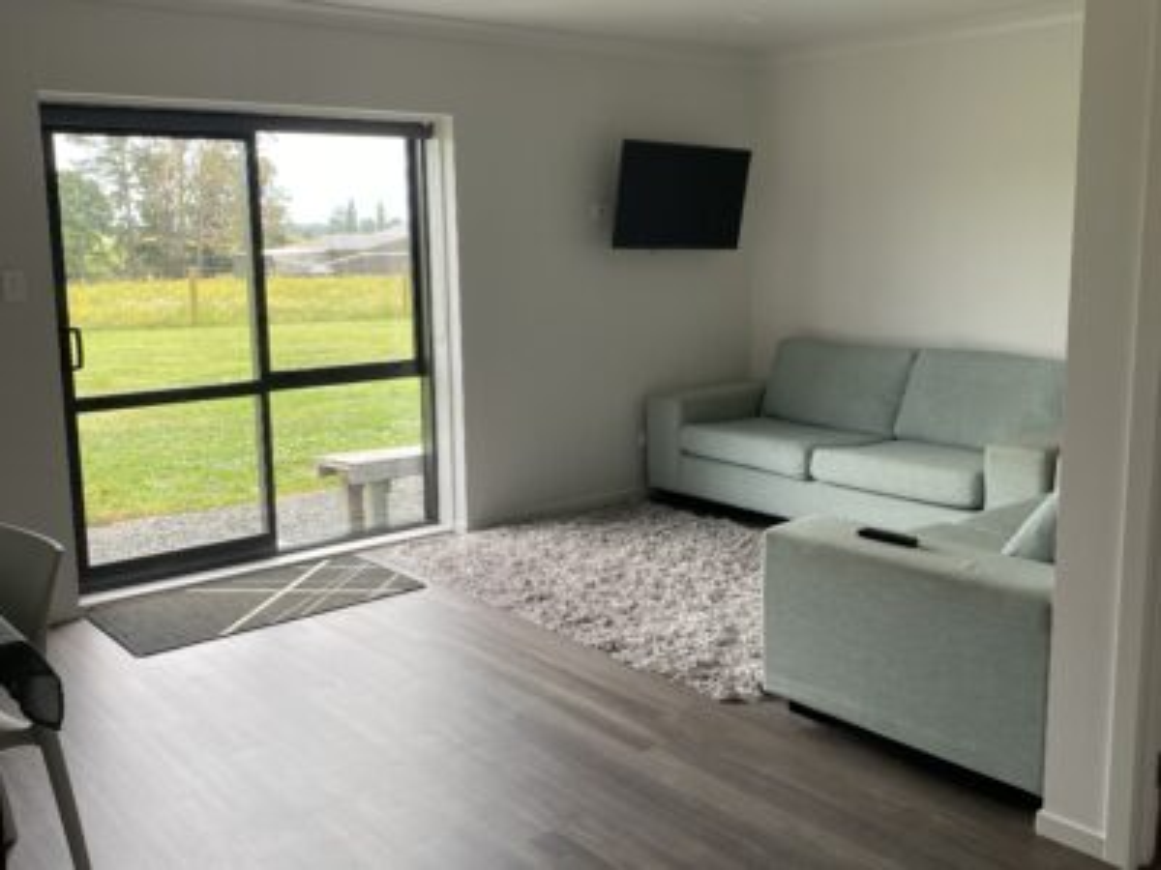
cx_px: 580
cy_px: 435
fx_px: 872
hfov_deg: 67.3
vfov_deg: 53.1
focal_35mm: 26
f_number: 1.8
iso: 32
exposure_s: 1/252
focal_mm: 4.25
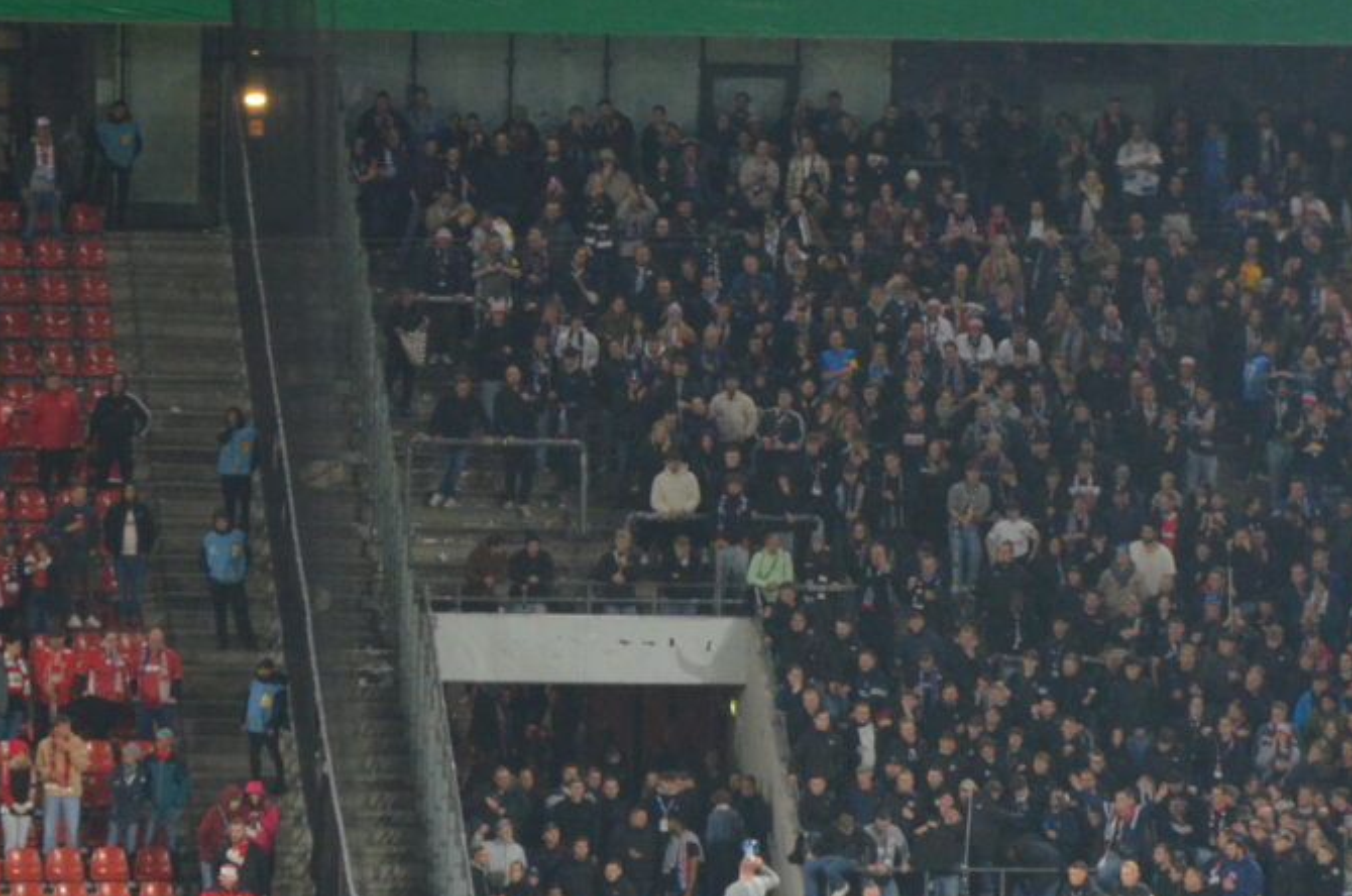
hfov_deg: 5.9
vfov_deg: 3.9
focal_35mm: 351
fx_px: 13157
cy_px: 478
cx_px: 926
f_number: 5.6
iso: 1800
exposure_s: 1/125
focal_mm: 98
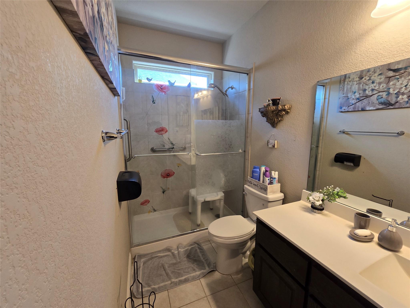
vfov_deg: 89.9
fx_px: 154
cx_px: 205
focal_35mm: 13
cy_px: 154
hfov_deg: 106.2
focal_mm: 2.2
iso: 160
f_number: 2.2
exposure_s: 1/60
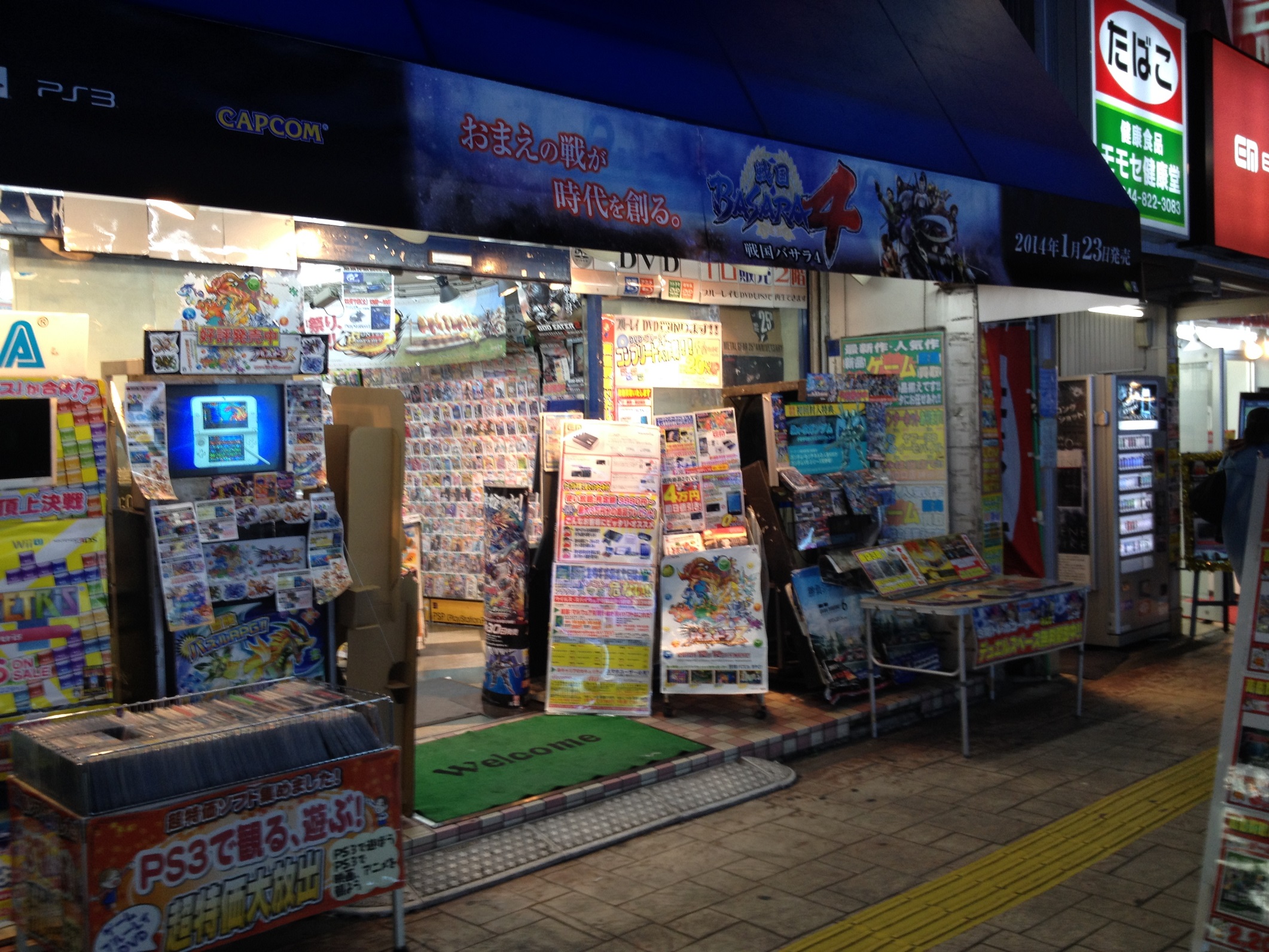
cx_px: 634
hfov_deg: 52.6
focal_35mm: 35
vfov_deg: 40.7
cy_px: 476
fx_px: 1283
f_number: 2.4
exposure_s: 1/24
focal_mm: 4.28
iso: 50
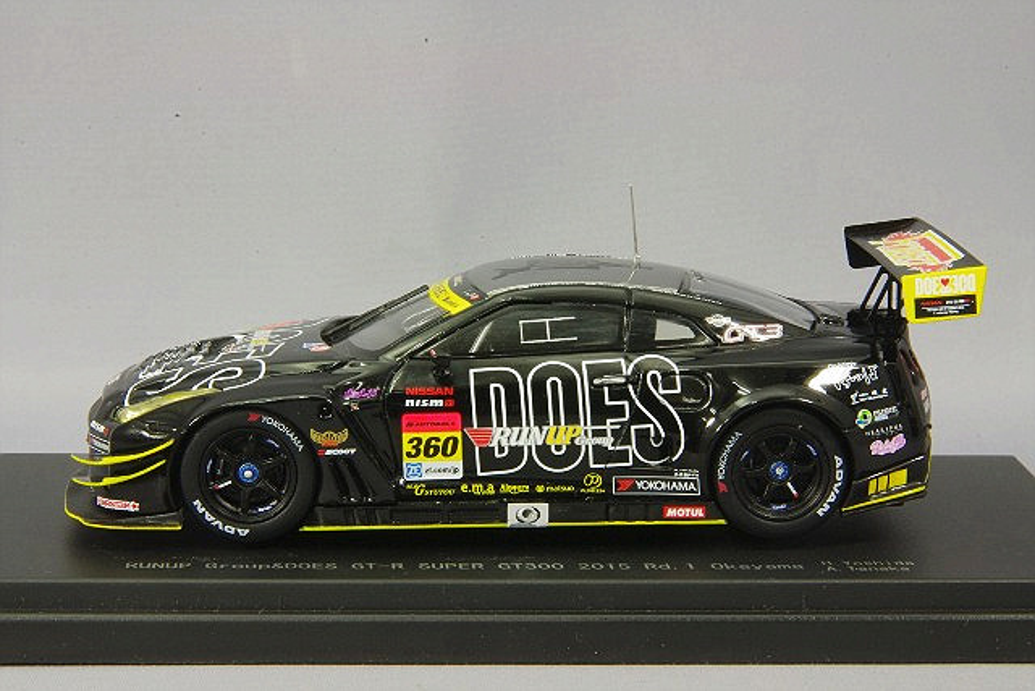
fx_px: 3221
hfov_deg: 18.3
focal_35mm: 112
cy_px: 346
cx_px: 518
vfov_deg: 12.2
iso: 400
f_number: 32
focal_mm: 75
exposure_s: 1
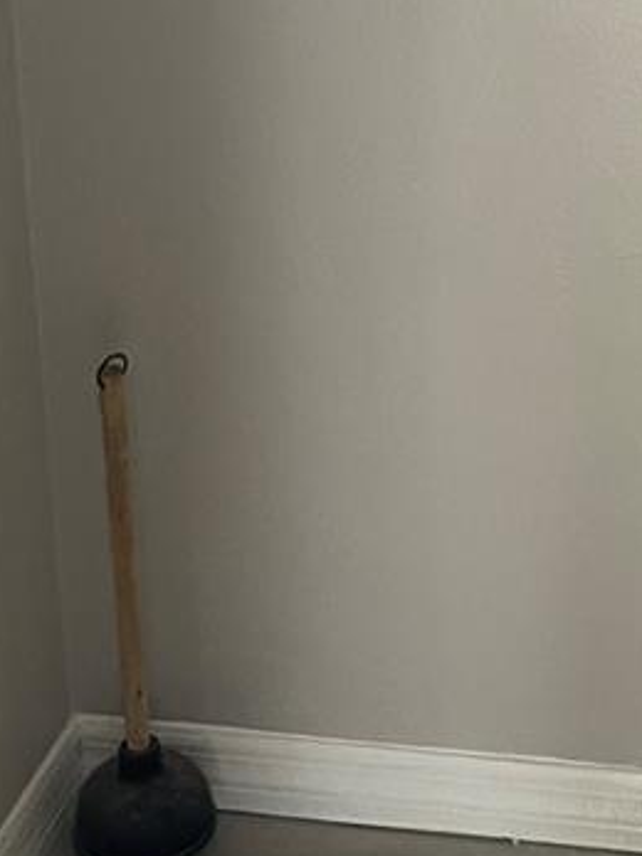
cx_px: 620
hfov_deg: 16.1
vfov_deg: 20.8
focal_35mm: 90
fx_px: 2227
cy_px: -79
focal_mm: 5.1
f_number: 1.6
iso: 250
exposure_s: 1/60
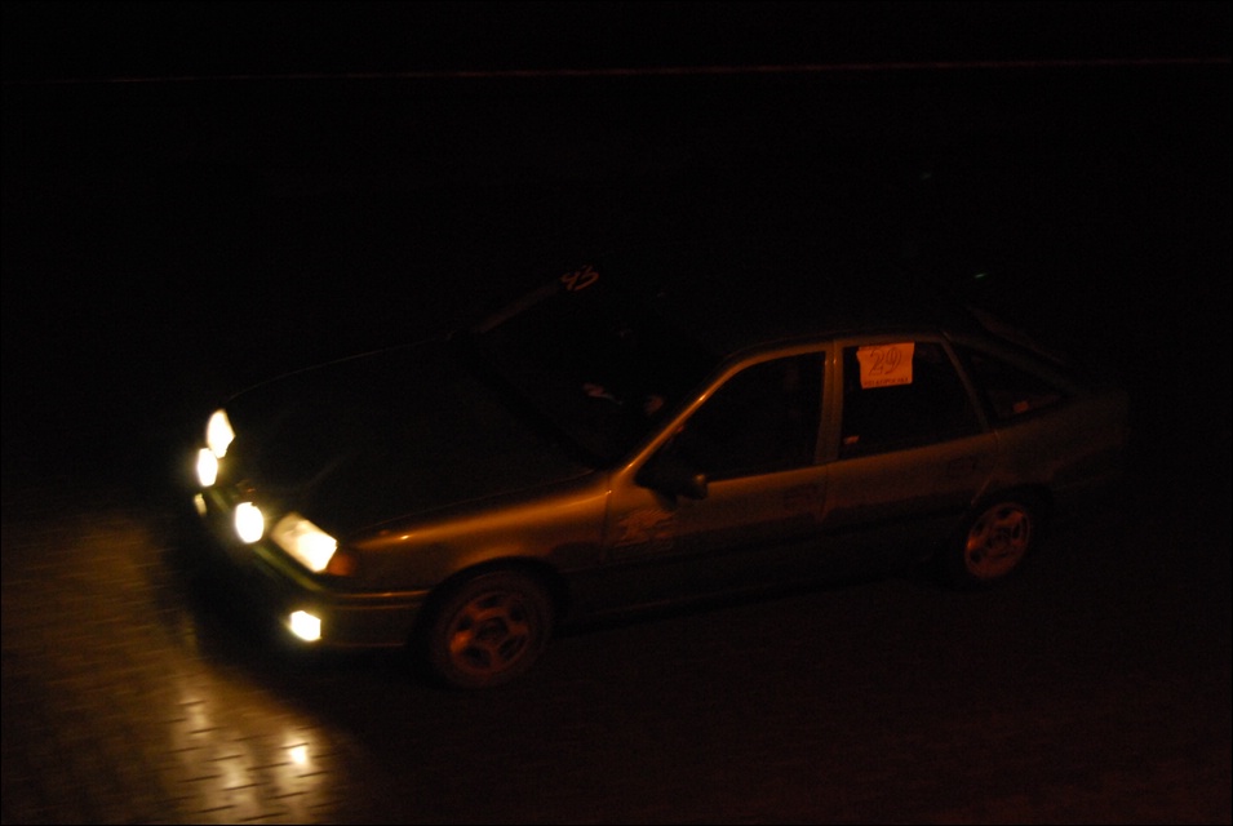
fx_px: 2161
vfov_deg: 21.6
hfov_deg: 31.8
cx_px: 616
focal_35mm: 63
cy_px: 413
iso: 1600
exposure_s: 1/60
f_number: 5.3
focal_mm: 42
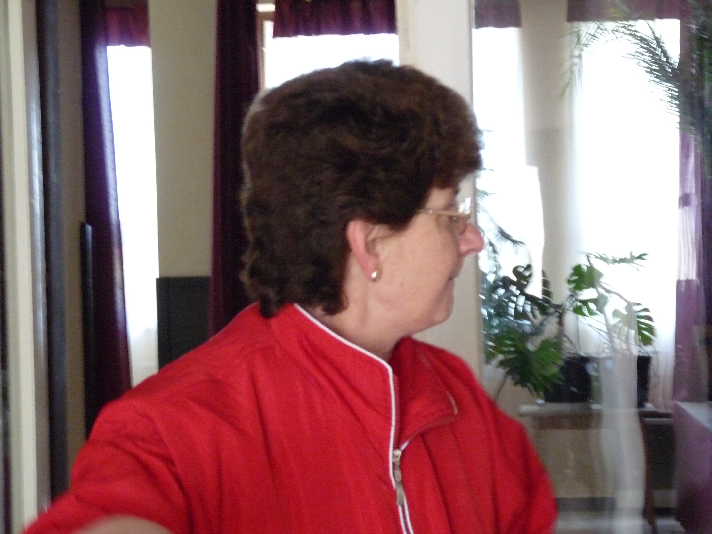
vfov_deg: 15.7
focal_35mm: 94
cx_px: 356
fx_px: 1933
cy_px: 267
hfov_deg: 20.9
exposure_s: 1/25
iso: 800
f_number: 3.4
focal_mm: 16.7
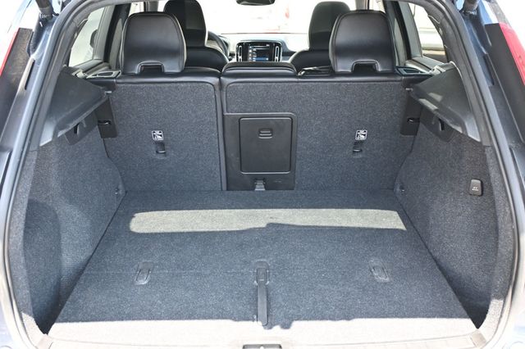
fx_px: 536
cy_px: 174
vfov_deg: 36.1
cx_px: 262
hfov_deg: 52.2
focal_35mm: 37
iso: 900
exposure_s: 1/125
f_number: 4.2
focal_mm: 24.5
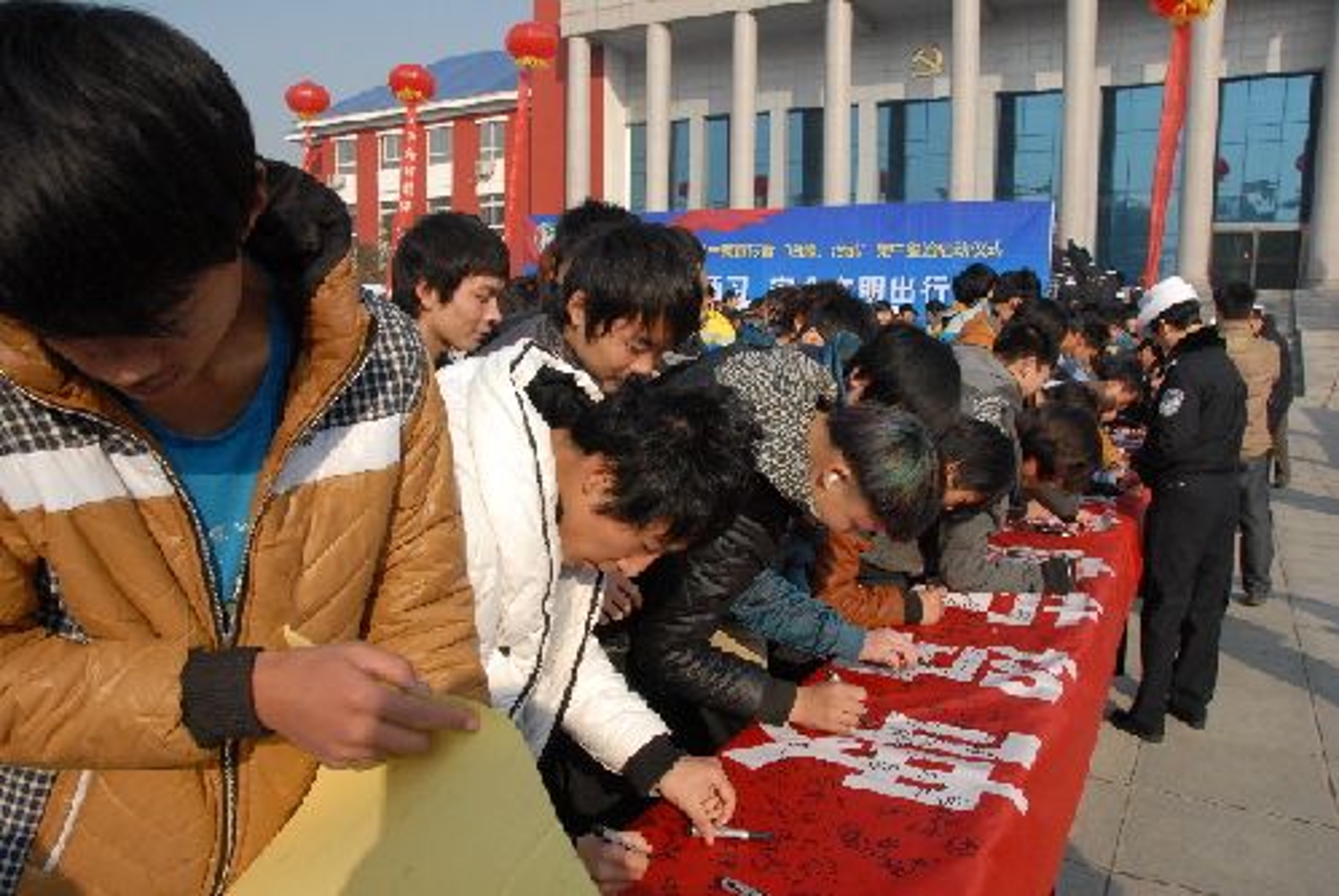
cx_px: 670
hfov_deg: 67.3
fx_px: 1005
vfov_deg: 48.0
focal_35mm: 27
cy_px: 448
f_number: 10
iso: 400
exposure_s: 1/400
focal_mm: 18
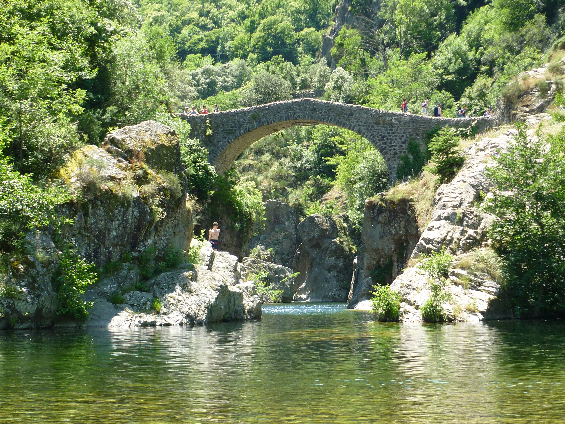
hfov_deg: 28.2
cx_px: 282
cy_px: 212
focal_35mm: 69
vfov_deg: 21.3
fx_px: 1126
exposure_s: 1/250
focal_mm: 8
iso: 80
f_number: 3.2
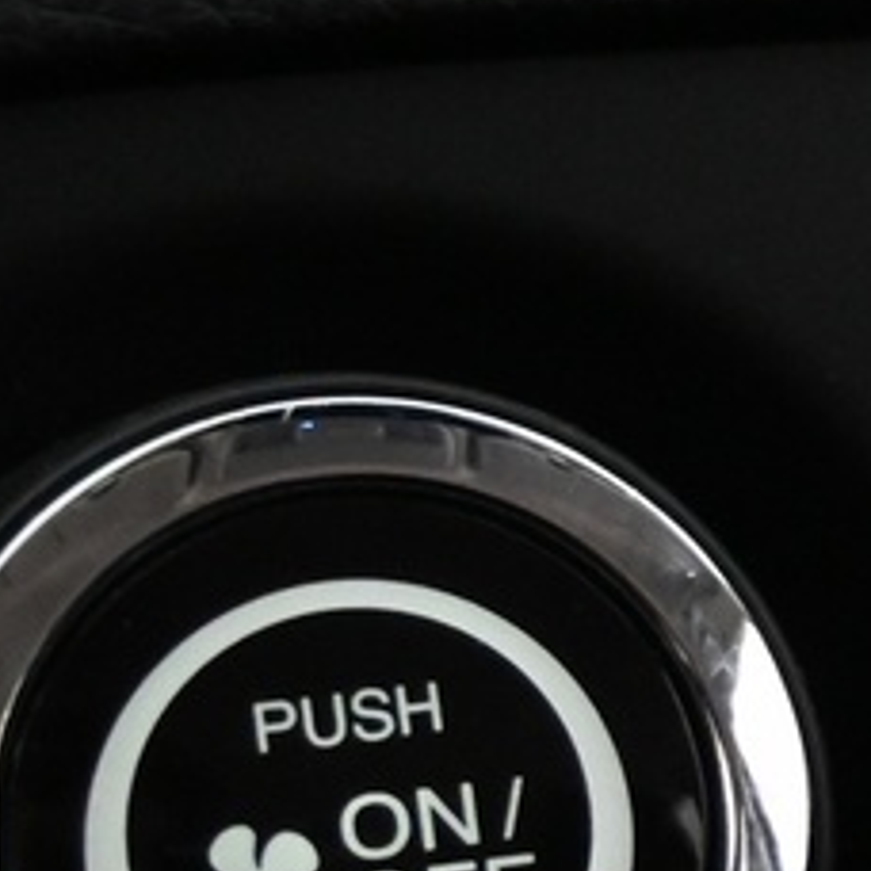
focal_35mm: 204
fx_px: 5794
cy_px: 539
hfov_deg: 7.9
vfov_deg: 8.6
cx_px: 2143
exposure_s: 1/40
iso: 2800
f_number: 4
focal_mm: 22.5
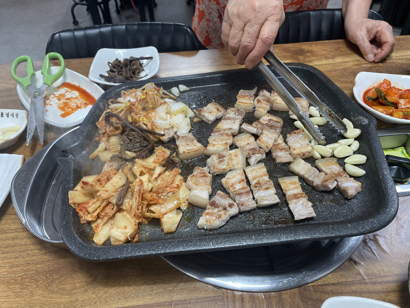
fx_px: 308
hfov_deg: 67.3
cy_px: 154
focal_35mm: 26
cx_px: 205
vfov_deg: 53.1
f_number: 1.6
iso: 80
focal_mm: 4.2
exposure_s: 1/120
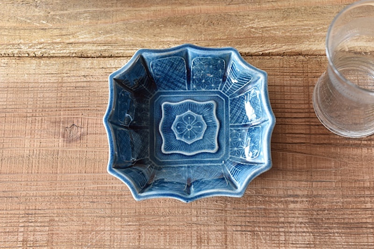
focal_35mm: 82
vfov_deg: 16.5
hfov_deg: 24.6
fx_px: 857
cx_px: 187
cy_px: 124
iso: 800
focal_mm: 55
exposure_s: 1/4
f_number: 5.6
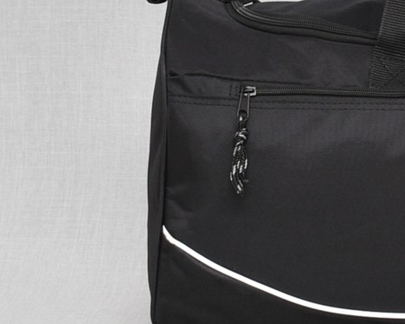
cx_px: 521
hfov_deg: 16.2
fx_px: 1346
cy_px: 82
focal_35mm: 112
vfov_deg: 13.7
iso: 100
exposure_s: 1/60
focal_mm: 29
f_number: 5.6
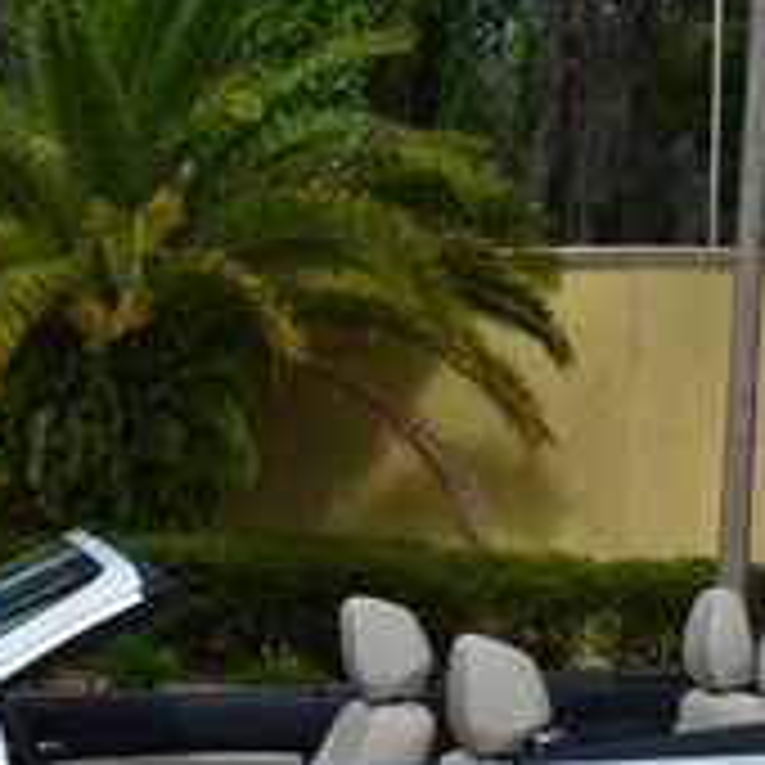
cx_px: 153
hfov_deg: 15.1
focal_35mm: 115
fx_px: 2875
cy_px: 580
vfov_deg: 15.1
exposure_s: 1/160
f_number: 11
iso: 100
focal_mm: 24
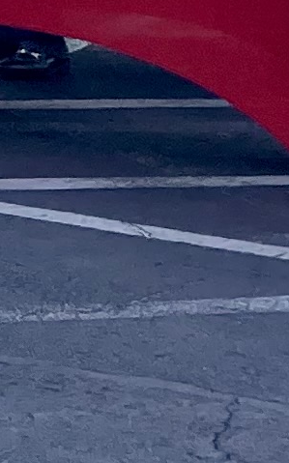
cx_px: -1347
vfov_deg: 8.7
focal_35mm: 223
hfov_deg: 4.6
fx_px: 2813
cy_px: -581
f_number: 1.6
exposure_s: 1/1225
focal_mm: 5.1
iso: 32
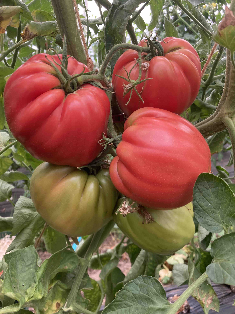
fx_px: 253
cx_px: 118
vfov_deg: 63.4
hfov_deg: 49.7
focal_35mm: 28
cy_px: 157
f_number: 1.8
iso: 64
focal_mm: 3.99
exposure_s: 1/121
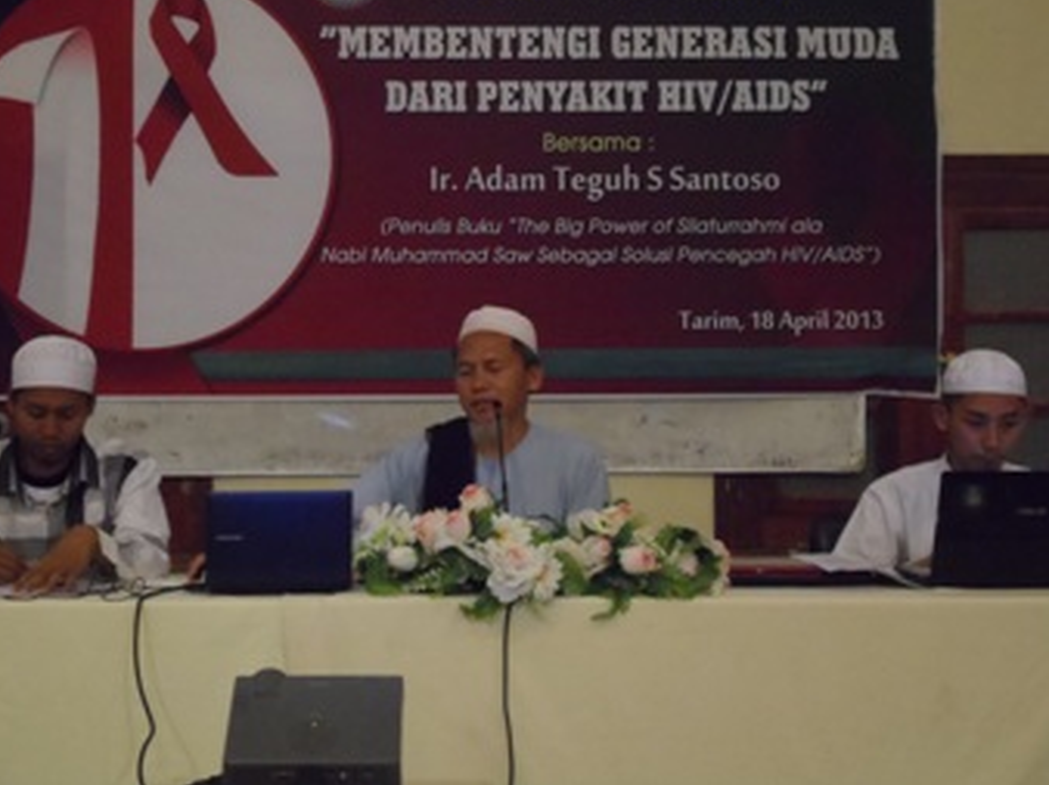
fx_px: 1938
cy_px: 323
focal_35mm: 64
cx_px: 484
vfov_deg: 22.9
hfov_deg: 30.3
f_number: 3.6
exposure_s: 1/20
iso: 800
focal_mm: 9.7
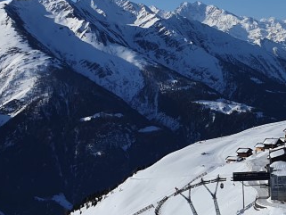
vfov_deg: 17.7
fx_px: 686
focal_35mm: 83
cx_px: 394
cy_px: 144
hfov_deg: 20.9
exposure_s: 1/4816
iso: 50
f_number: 2.4
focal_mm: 4.32
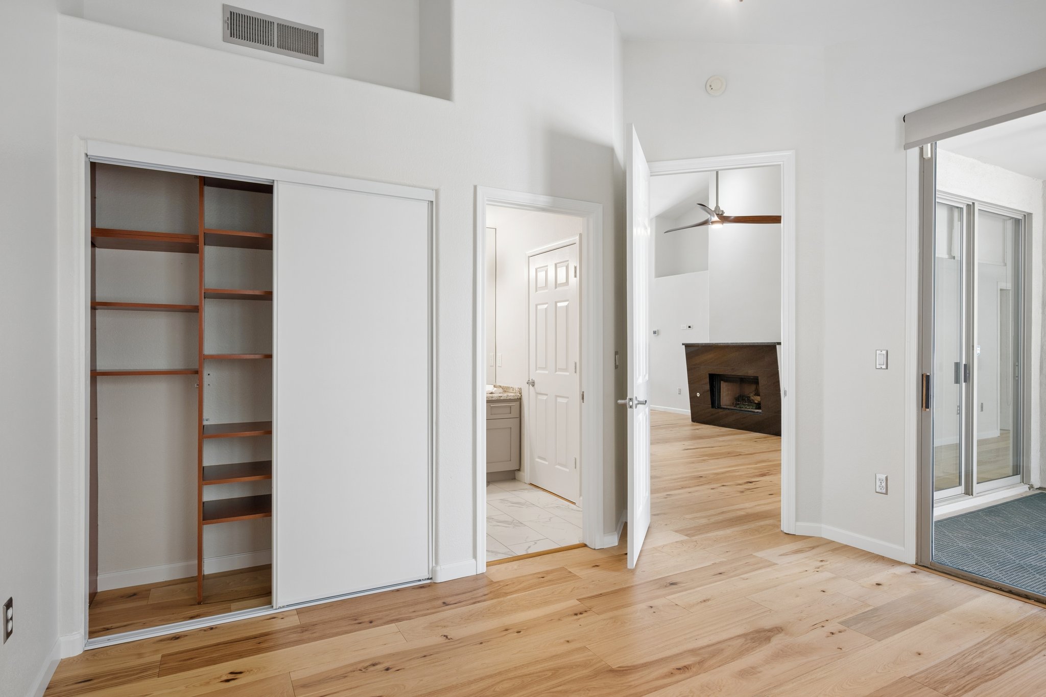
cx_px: 523
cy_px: 348
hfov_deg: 85.4
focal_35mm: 20
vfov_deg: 63.2
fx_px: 566
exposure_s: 1/20
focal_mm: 19.5
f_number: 8
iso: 320
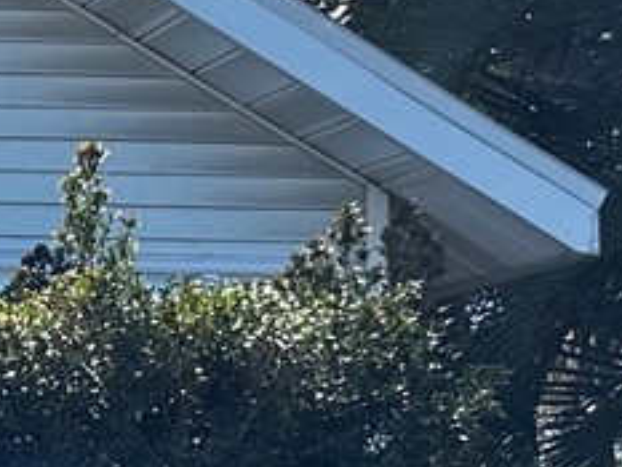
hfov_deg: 11.0
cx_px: -598
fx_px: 2966
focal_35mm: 165
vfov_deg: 8.9
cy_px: 518
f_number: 1.78
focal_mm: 6.86
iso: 80
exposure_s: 1/1639
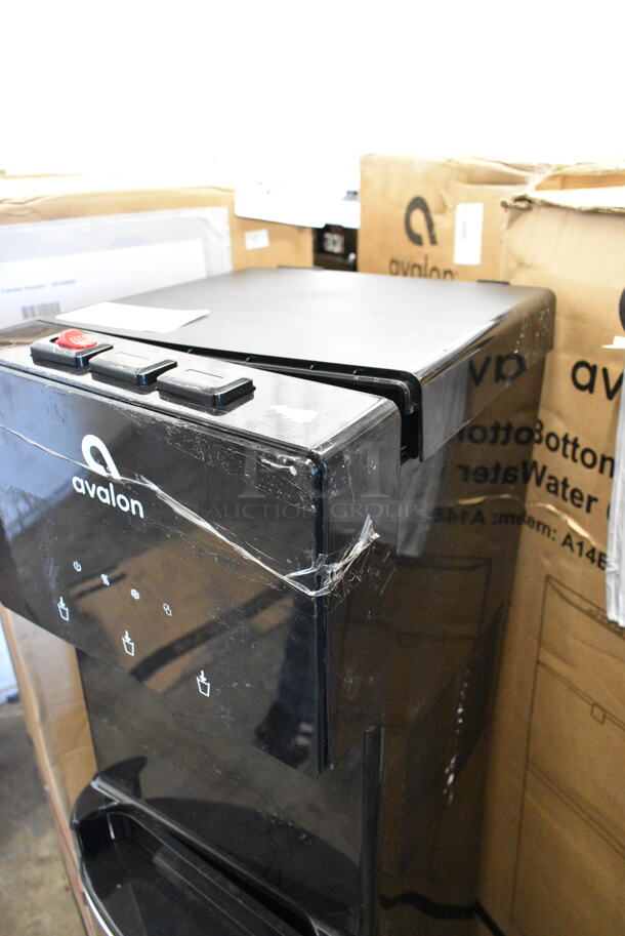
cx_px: 312
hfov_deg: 48.0
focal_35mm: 27
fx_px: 702
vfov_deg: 67.3
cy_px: 468
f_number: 4.5
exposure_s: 1/80
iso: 6400
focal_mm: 18
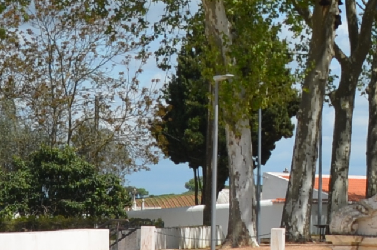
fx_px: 2079
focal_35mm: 199
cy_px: -33
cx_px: 671
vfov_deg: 6.8
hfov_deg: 9.8
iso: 100
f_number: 9
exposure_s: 1/320
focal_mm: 23
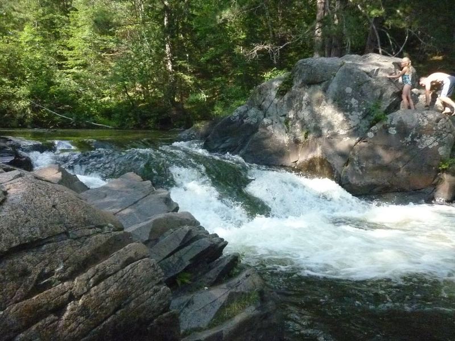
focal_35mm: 33
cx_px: 228
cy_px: 170
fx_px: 434
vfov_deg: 42.9
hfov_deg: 55.4
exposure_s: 1/320
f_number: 8
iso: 1000
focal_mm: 5.5
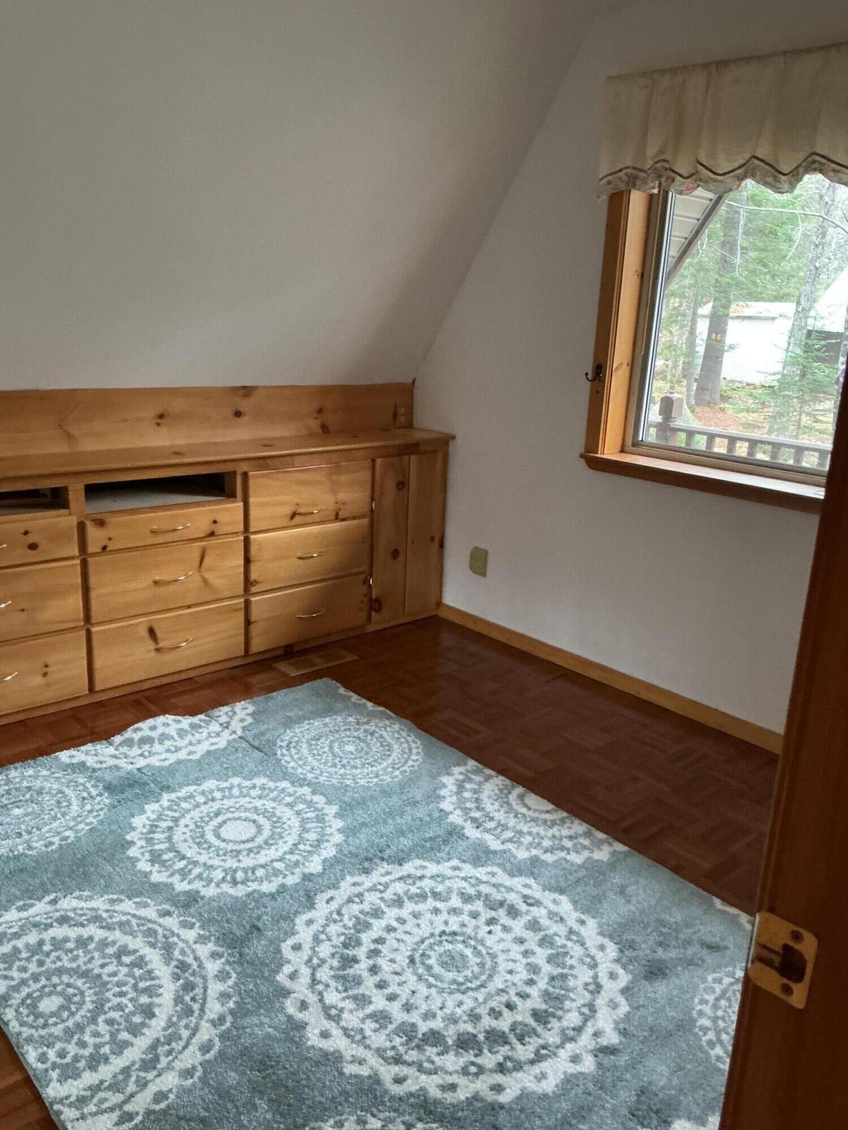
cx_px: 424
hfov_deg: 48.2
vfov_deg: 61.7
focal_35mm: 29
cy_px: 565
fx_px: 947
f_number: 1.8
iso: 250
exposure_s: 1/60
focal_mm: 3
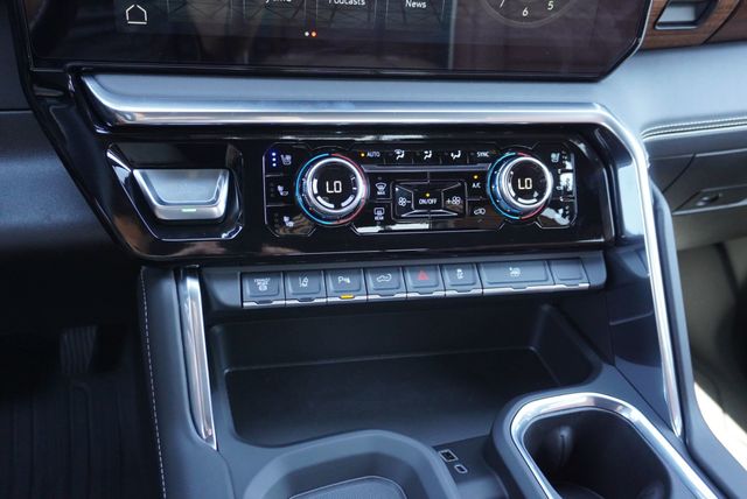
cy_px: 250
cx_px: 374
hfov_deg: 61.9
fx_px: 623
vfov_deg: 43.7
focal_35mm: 30
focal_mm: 20
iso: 1600
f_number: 4
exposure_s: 1/160
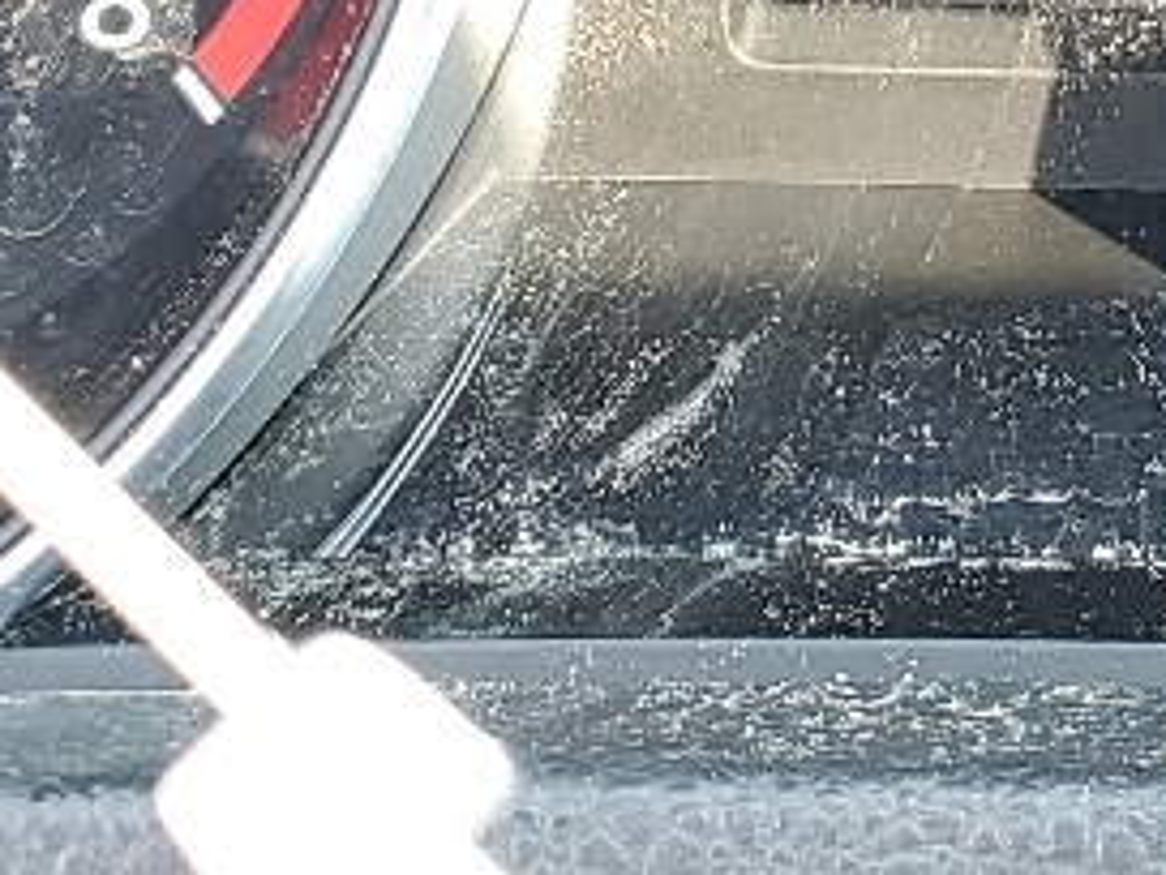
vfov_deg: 9.4
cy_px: -528
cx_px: 1089
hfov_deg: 12.8
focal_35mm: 153
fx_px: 5154
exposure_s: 1/50
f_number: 1.5
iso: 53
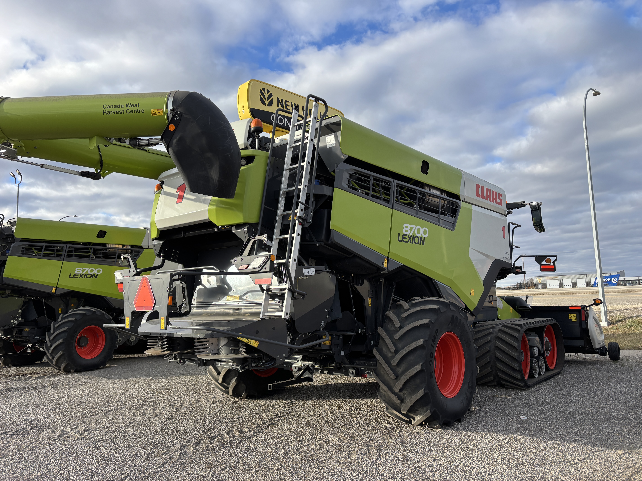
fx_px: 482
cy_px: 240
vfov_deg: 53.1
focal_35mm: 26
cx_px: 321
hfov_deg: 67.3
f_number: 1.6
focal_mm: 5.96
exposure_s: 1/1328
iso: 50
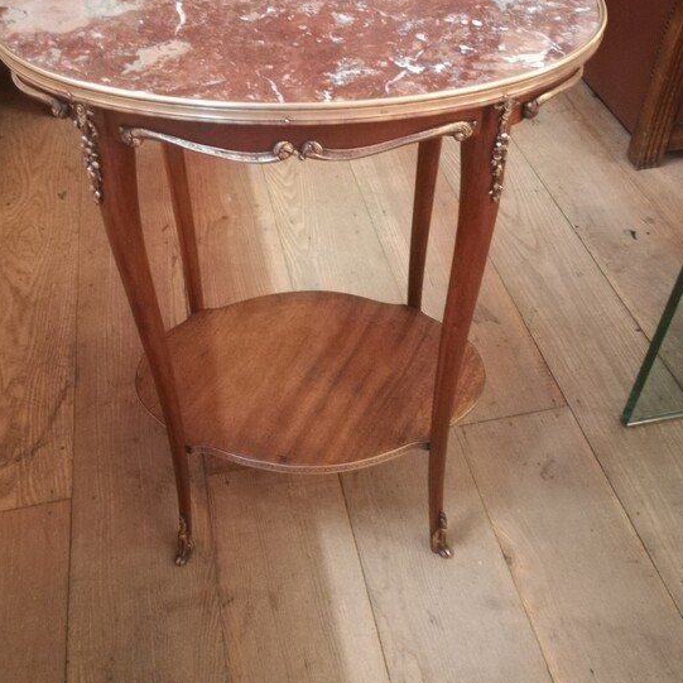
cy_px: 194
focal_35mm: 34
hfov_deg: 48.4
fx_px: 759
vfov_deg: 47.1
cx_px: 312
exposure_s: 1/14.3
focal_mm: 3.83
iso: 1250
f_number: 2.2
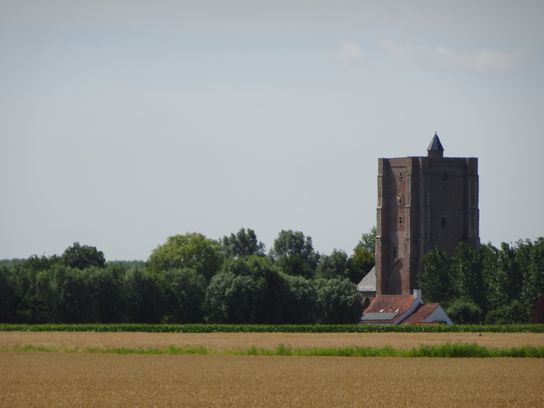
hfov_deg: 5.9
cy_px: 204
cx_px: 272
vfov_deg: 4.5
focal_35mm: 334
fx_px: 5249
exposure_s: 1/500
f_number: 6.3
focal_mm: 57.05
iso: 80
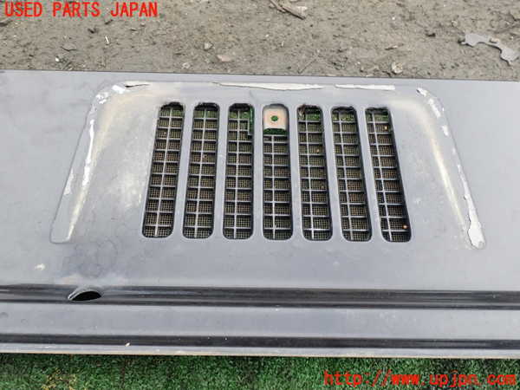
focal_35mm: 30
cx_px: 260
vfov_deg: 46.8
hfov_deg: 60.0
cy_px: 195
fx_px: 451
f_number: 3.2
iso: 100
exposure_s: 1/80
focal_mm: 5.4
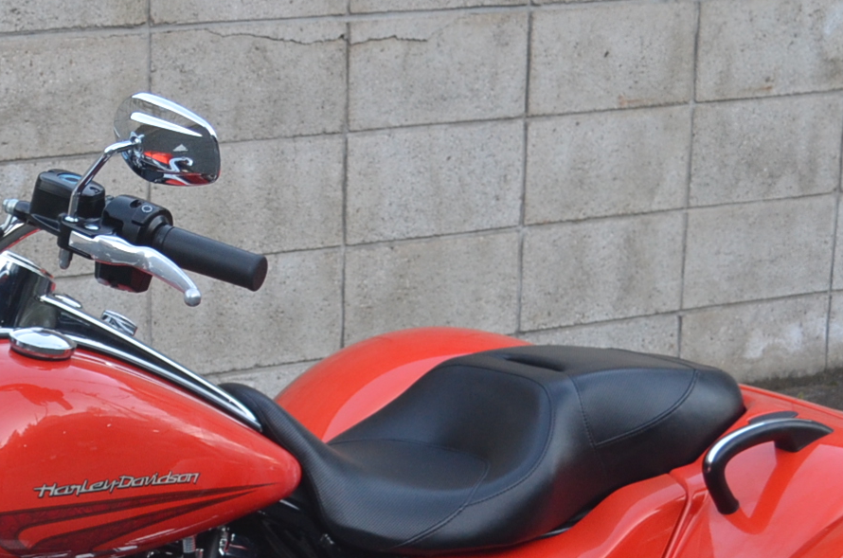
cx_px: 154
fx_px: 2523
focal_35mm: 108
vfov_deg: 12.4
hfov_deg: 18.8
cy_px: 638
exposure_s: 1/60
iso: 500
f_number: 4.2
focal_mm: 26
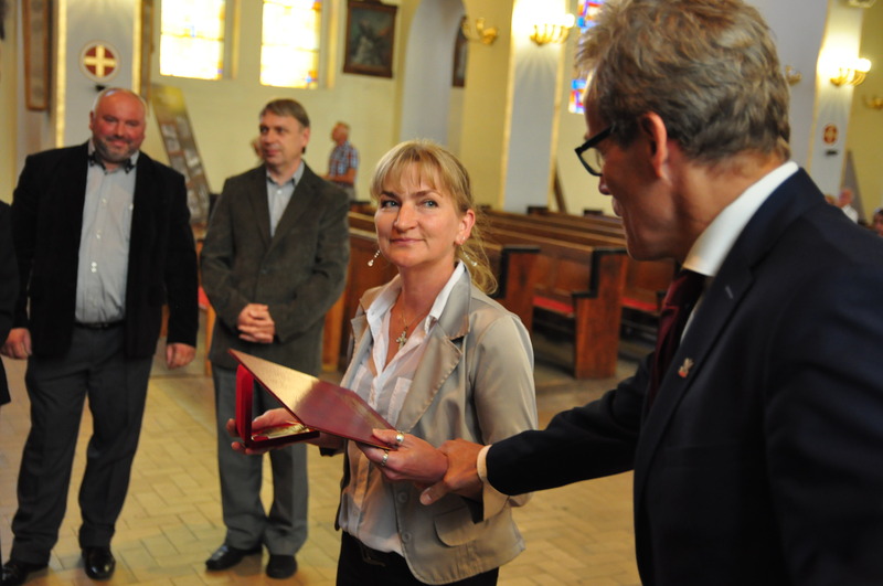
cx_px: 442
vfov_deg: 30.8
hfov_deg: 45.0
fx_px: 1065
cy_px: 293
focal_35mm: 44
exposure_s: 1/160
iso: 1250
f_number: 2.8
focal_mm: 29
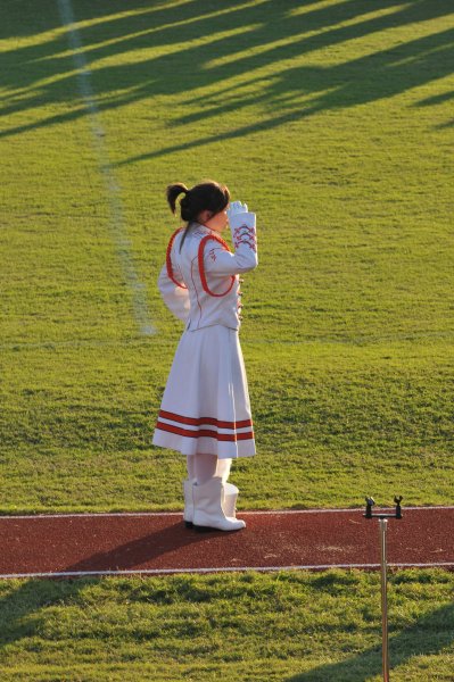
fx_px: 5684
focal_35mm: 300
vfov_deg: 6.9
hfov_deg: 4.6
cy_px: 341
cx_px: 227
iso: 200
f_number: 8
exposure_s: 1/250
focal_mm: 200
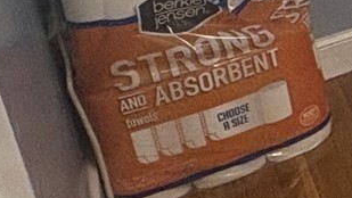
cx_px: 898
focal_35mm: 101
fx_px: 943
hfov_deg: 13.5
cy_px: -223
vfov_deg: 10.8
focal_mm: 2.22
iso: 250
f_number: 2.2
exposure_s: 1/120
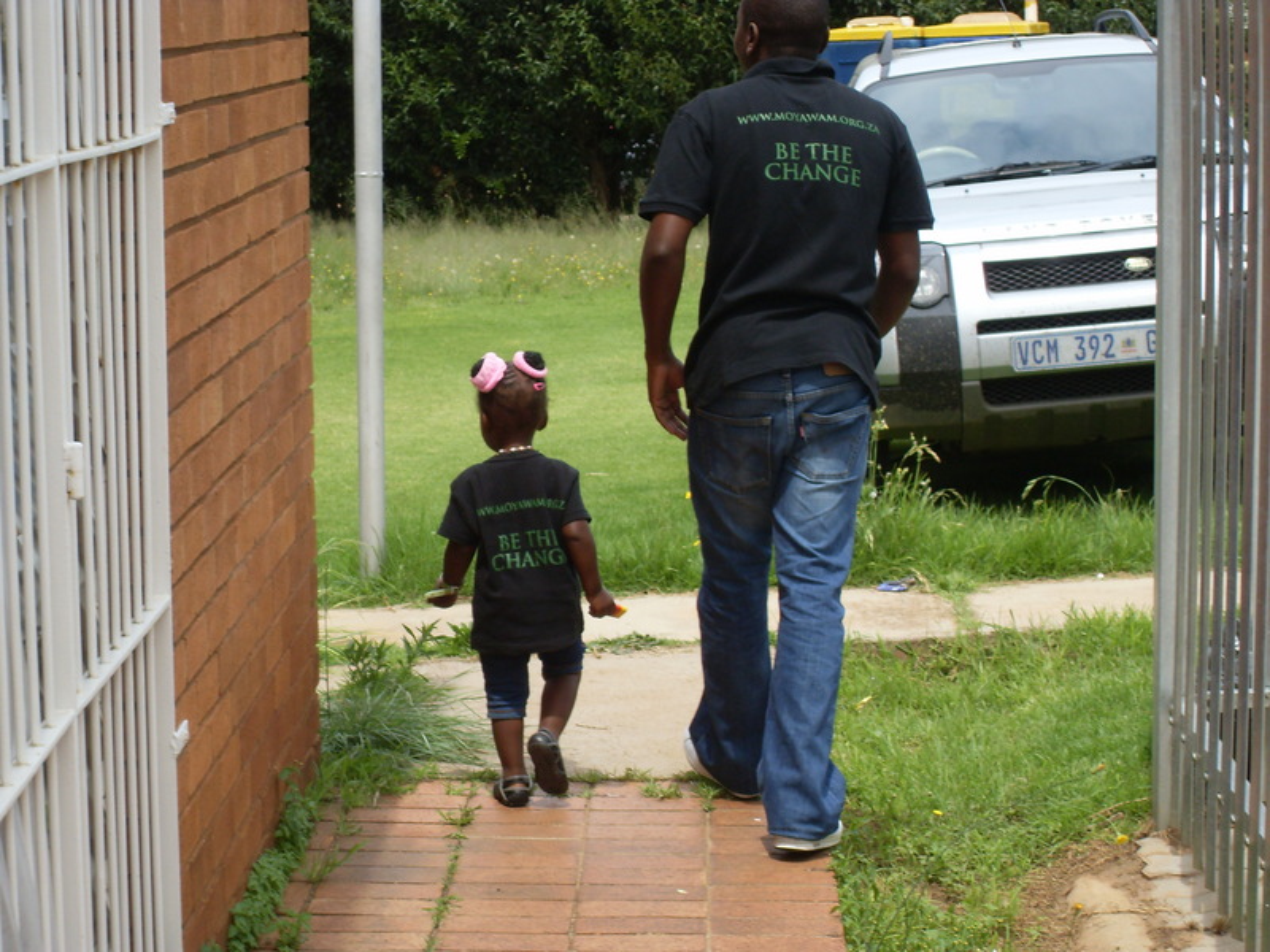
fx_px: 3485
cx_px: 635
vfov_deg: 15.6
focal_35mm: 95
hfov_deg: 20.7
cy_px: 476
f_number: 4.8
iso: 80
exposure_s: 1/350
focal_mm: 15.3
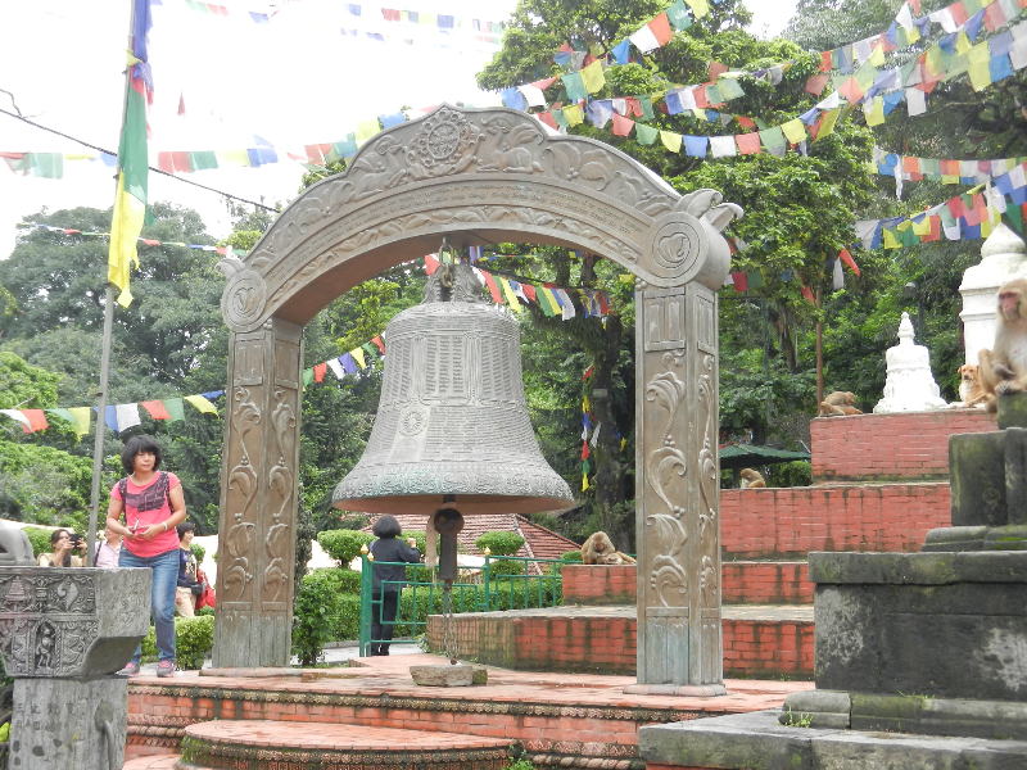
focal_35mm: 45
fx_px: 1335
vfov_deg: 32.2
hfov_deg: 42.1
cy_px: 385
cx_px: 514
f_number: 4.2
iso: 160
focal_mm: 8.2
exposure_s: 1/160
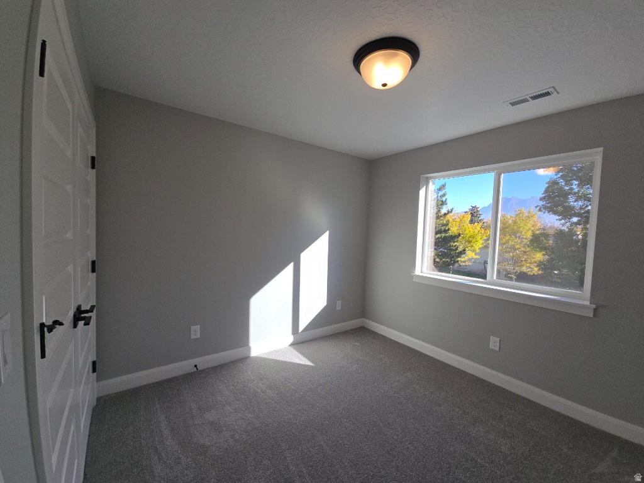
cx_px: 322
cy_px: 242
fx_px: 242
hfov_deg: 106.2
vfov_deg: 89.9
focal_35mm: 13
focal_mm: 2.2
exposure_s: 1/365
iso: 50
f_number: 2.2
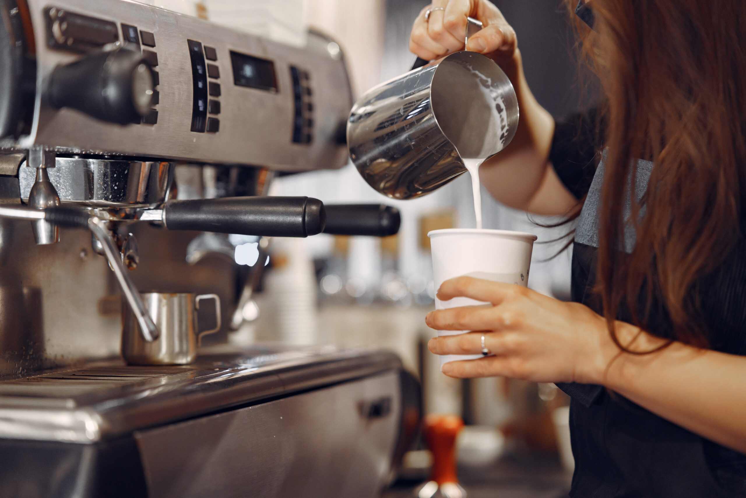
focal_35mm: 85
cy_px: 249
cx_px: 373
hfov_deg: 23.9
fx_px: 1761
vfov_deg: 16.1
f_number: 2
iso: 1250
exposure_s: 1/250
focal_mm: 85
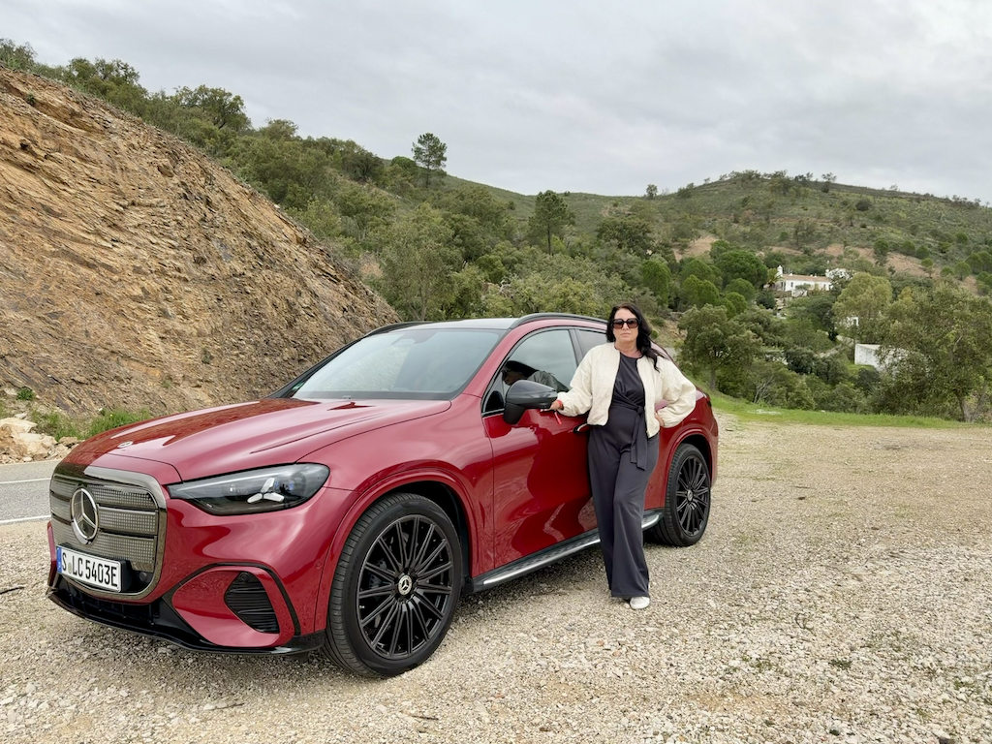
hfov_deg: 71.6
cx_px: 496
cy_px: 372
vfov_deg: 56.8
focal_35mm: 24
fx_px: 688
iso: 80
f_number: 1.78
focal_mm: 6.76
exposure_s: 1/2299
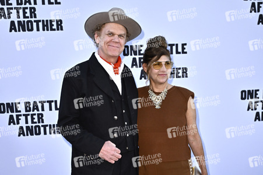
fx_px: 321
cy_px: 88
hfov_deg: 44.5
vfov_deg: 30.5
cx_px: 132
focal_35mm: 44
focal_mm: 44
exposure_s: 1/320
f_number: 5
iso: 800
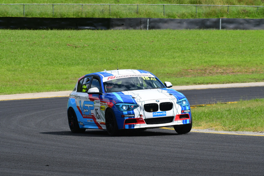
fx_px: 2201
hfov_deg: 6.9
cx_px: 132
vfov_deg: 4.6
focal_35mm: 300
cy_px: 88
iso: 400
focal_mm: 200
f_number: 11
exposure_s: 1/640
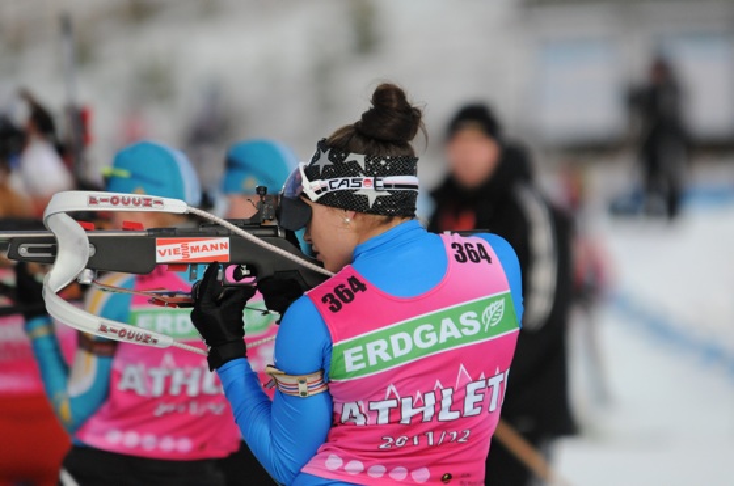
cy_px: 243
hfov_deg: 3.4
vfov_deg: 2.3
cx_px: 367
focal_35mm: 600
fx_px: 12209
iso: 1600
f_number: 5.6
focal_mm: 400
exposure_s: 1/500
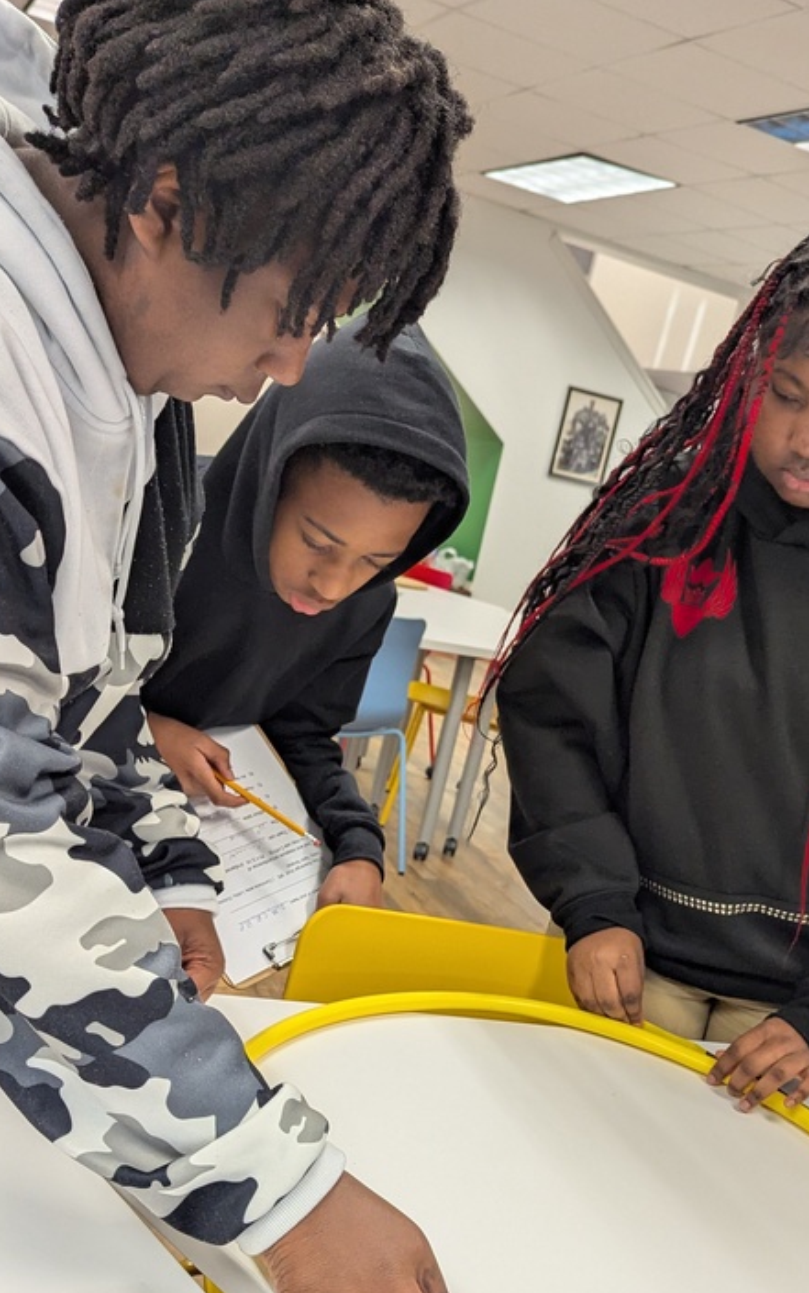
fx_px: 1304
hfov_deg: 34.4
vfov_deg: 51.7
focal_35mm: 37
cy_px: 866
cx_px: 449
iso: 357
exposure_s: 1/120
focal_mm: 6.81
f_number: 1.85
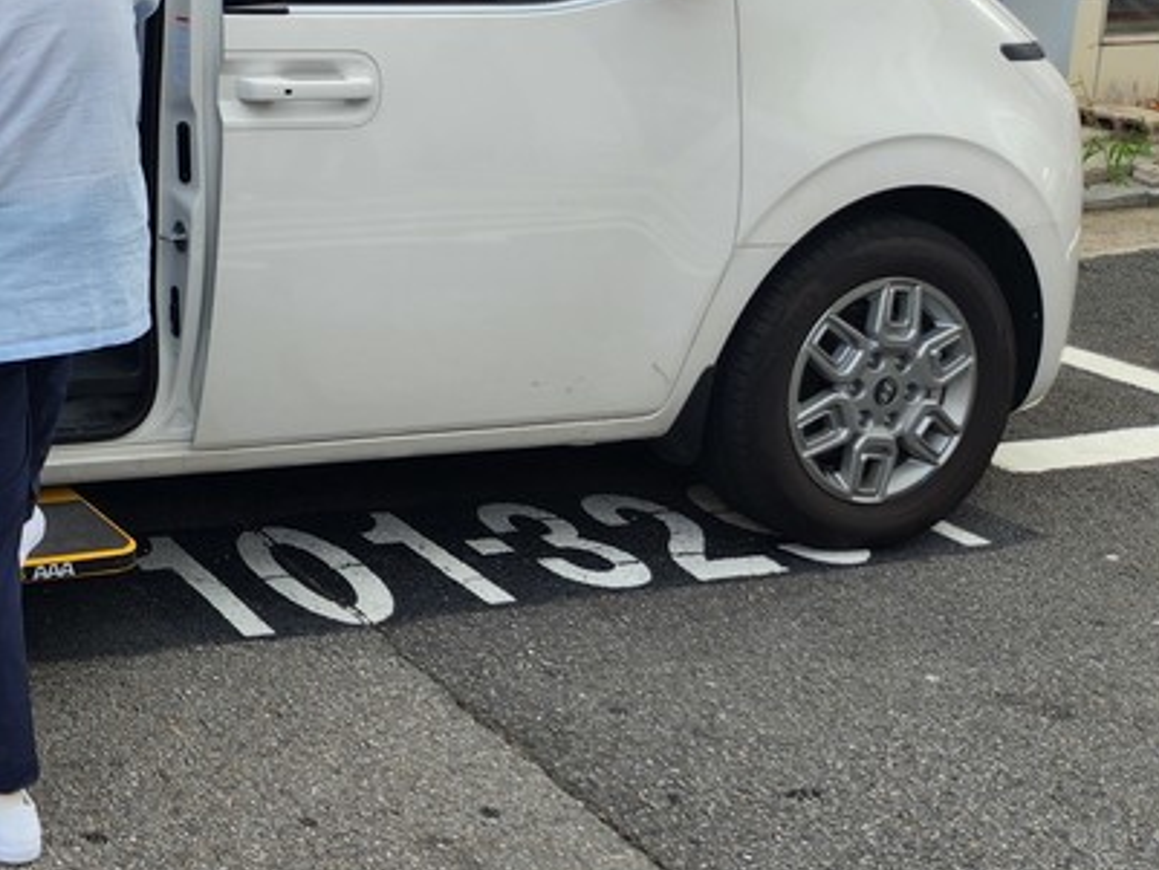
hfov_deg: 30.4
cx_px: -188
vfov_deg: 25.4
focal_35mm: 55
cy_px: 29
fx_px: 1842
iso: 20
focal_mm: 5.4
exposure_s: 1/254
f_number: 1.8
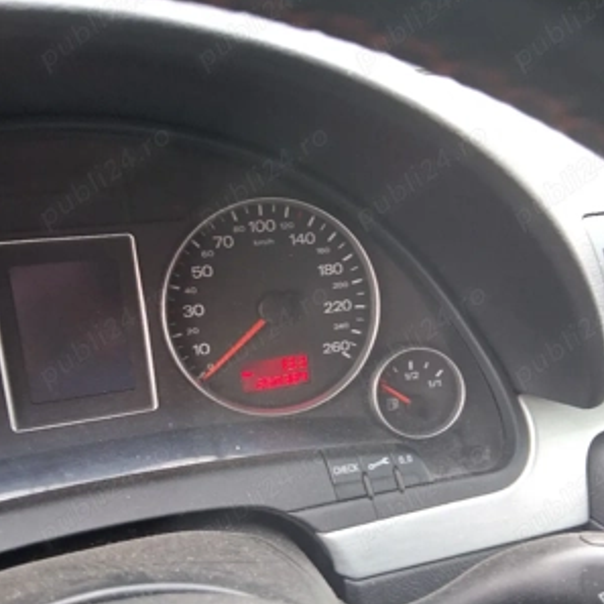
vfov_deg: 52.2
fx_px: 612
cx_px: 303
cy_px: 360
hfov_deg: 52.5
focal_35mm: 31
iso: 320
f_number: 1.8
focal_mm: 3.98
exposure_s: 1/60.2
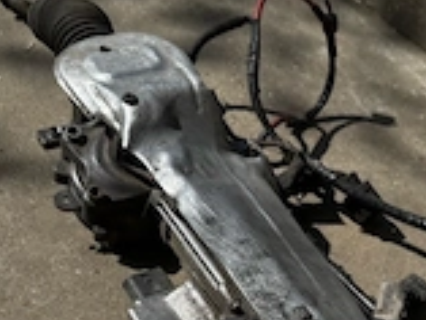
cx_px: 350
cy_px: 382
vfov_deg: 22.2
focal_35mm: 61
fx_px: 751
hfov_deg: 30.8
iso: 80
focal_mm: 6.76
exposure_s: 1/5814
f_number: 1.78
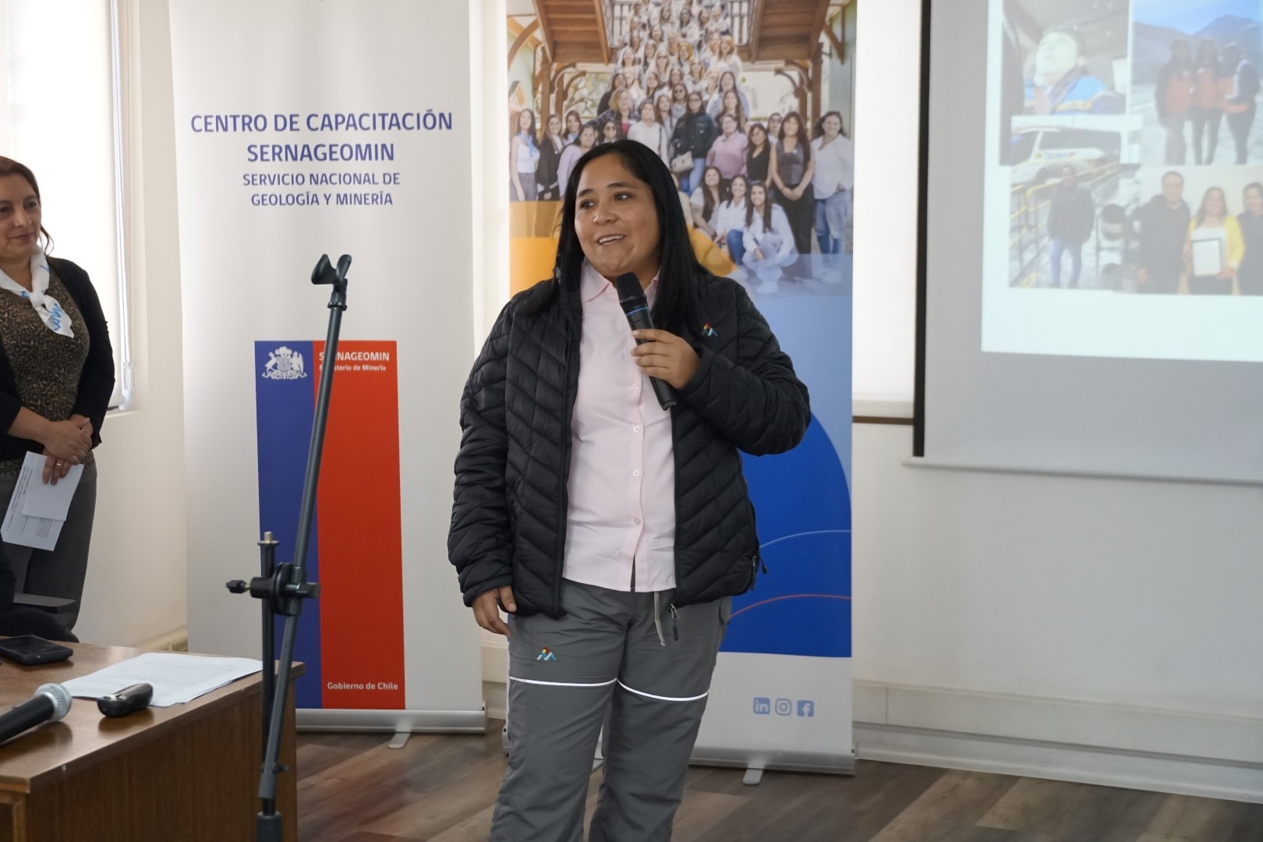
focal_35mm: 62
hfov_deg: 32.6
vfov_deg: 22.1
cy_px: 421
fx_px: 2157
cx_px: 632
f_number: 5
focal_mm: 41
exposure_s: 1/160
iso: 2500
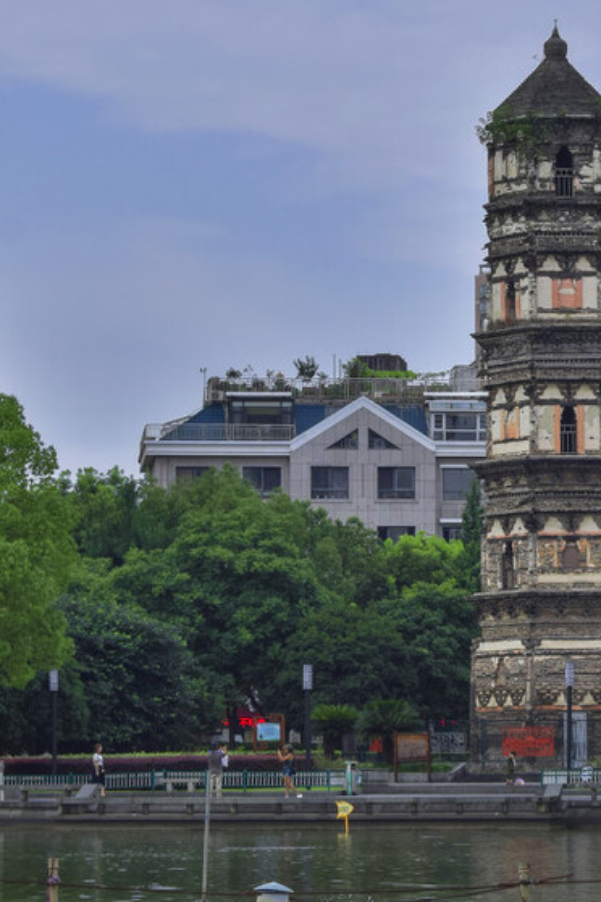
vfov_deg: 11.6
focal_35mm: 177
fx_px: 4439
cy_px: 336
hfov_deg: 7.7
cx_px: 555
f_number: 8
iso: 100
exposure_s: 1/250
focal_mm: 55
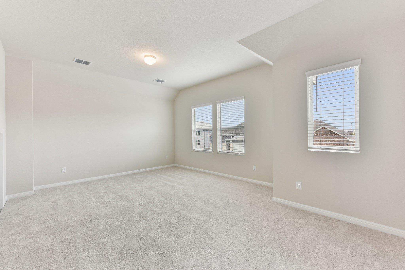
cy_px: 135
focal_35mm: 14
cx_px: 202
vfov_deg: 81.2
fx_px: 158
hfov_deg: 104.2
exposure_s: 1/15
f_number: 8
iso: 100
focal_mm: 14
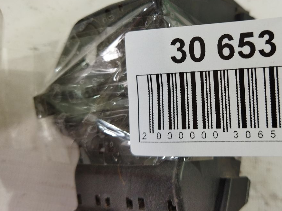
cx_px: 187
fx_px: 301
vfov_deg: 38.6
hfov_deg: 49.3
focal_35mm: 37
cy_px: 89
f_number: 1.79
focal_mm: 4.71
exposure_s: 1/50
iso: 145
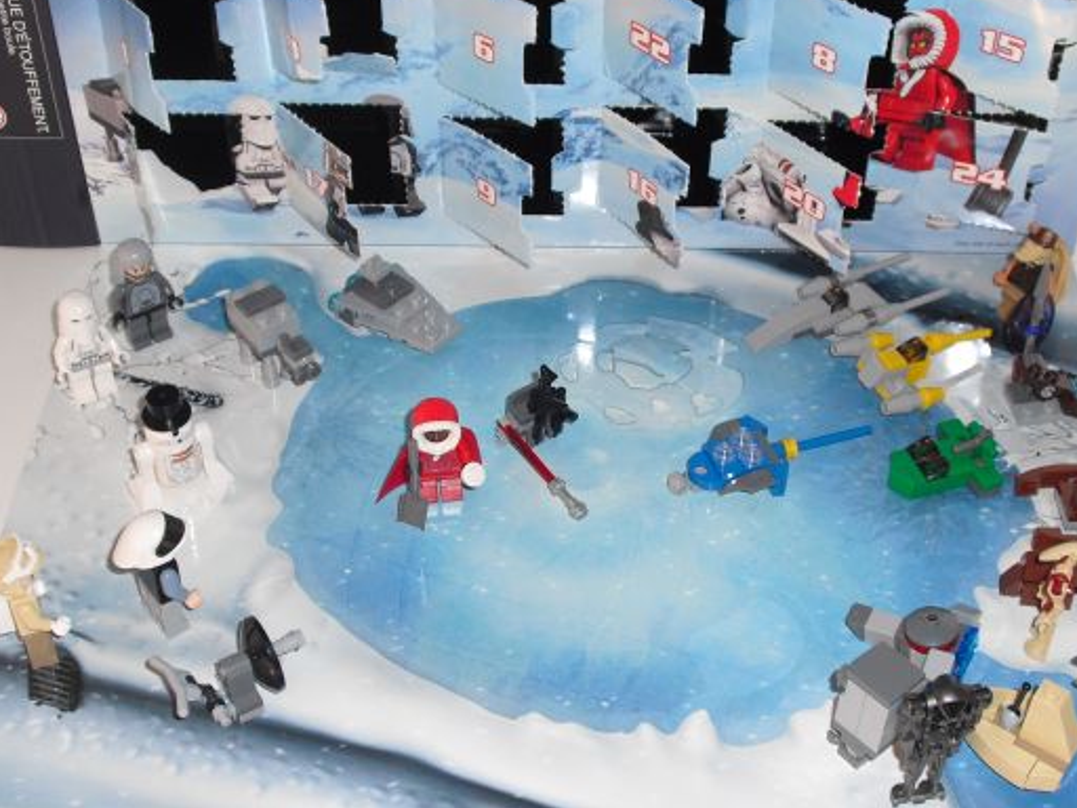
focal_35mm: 55
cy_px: 440
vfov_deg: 26.5
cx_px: 555
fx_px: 1711
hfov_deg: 34.9
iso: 100
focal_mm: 7.7
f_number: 3.4
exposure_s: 1/60
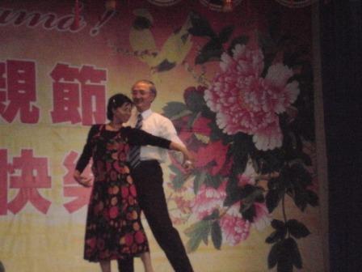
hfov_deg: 18.7
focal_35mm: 105
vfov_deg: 14.1
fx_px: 1098
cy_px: 136
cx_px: 181
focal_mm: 18.6
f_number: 5.9
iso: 1600
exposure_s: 1/250
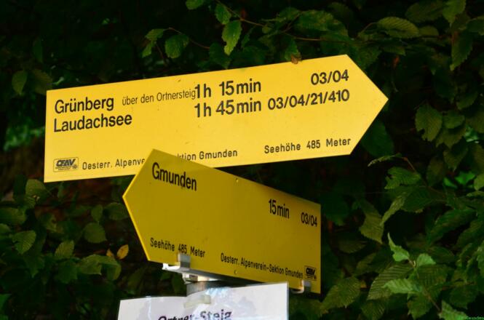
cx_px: 242
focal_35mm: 87
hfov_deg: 23.4
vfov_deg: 15.6
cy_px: 160
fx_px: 1167
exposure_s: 1/30
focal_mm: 58
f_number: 6.3
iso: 640
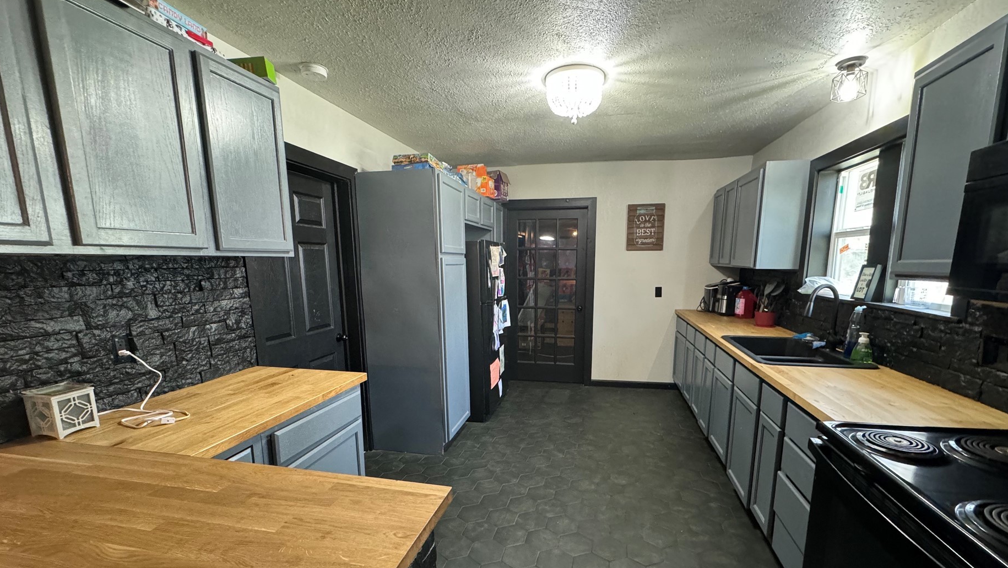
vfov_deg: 66.5
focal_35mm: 16
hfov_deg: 99.3
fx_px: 428
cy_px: 340
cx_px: 518
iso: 1000
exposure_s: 1/60
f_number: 2.2
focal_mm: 2.22
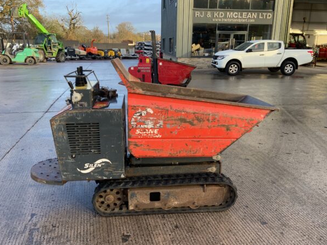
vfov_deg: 45.4
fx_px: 293
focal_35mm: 31
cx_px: 163
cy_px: 117
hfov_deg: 58.4
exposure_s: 1/122
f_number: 1.8
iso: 16
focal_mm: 3
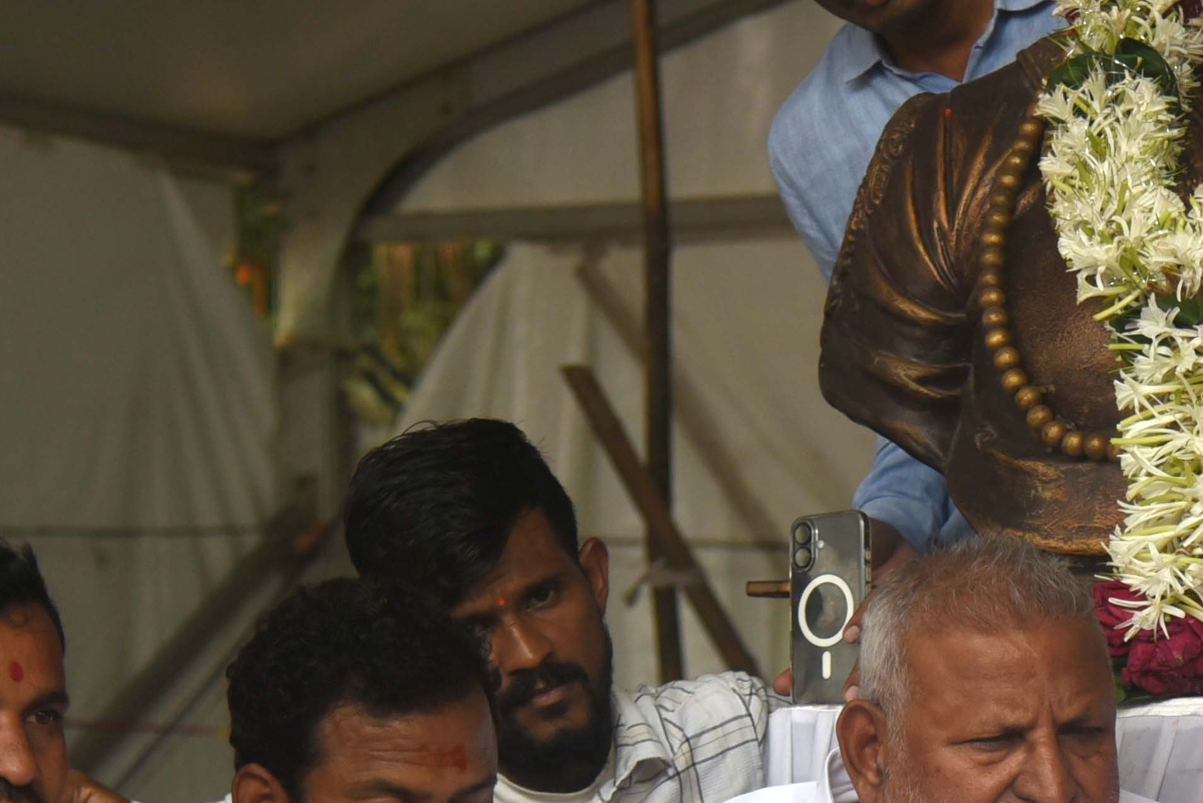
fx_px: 6084
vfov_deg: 7.5
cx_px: 1548
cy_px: 745
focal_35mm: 182
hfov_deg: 11.0
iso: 400
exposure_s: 1/1000
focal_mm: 58
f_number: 4
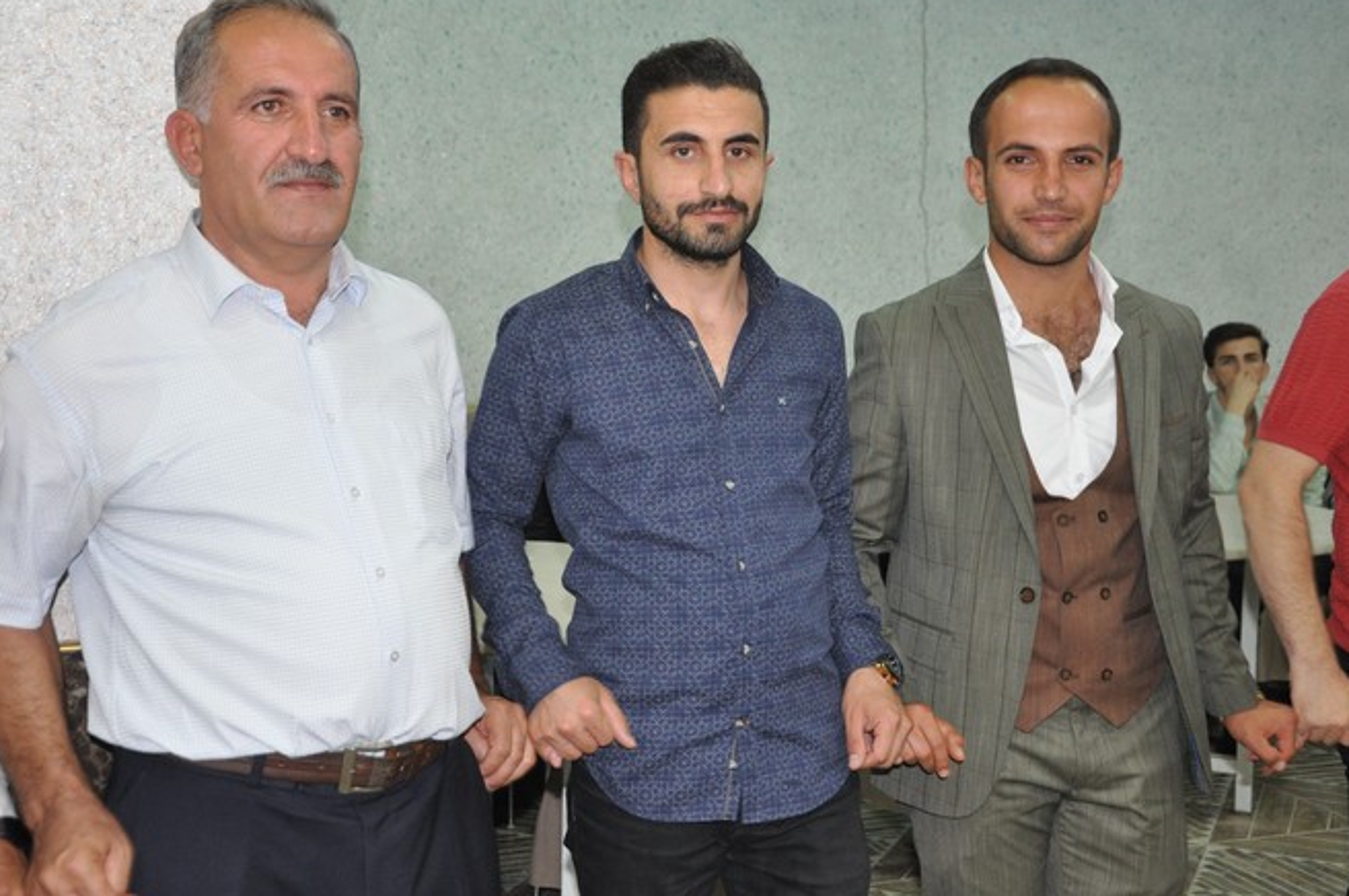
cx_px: 681
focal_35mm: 48
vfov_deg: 28.0
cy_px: 422
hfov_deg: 41.1
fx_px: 1797
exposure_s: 1/60
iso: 1250
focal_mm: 30
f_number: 4.5
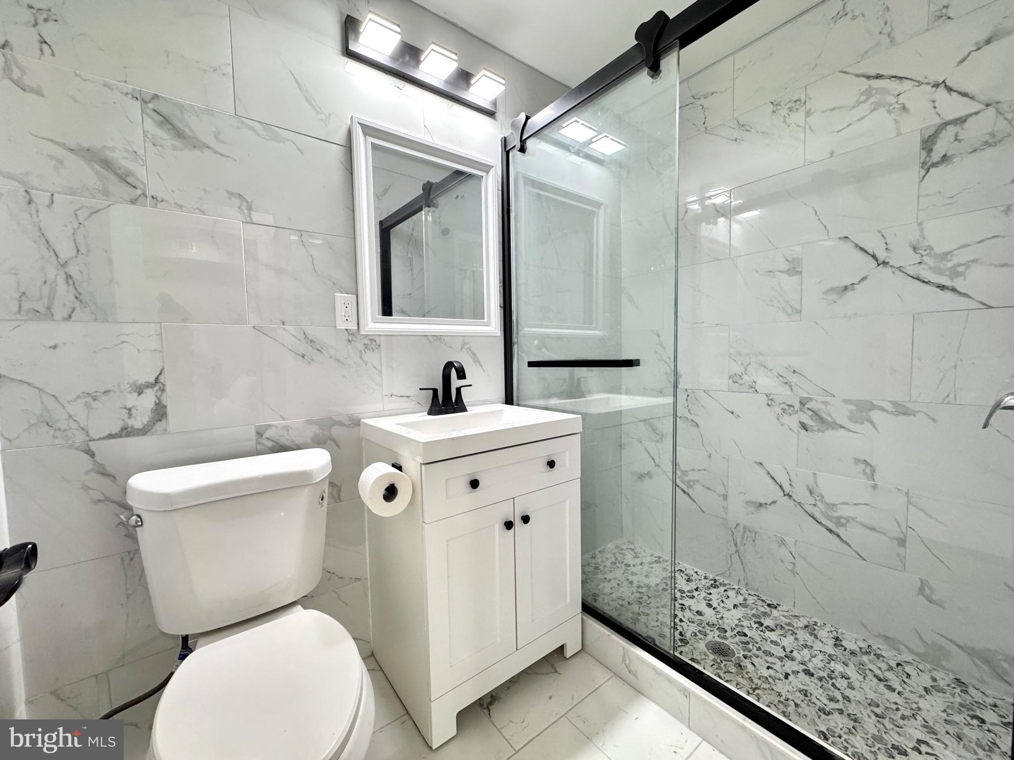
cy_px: 380
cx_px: 507
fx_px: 410
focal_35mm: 14
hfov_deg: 102.1
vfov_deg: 85.7
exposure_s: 1/60
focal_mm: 2.22
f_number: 2.2
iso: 250
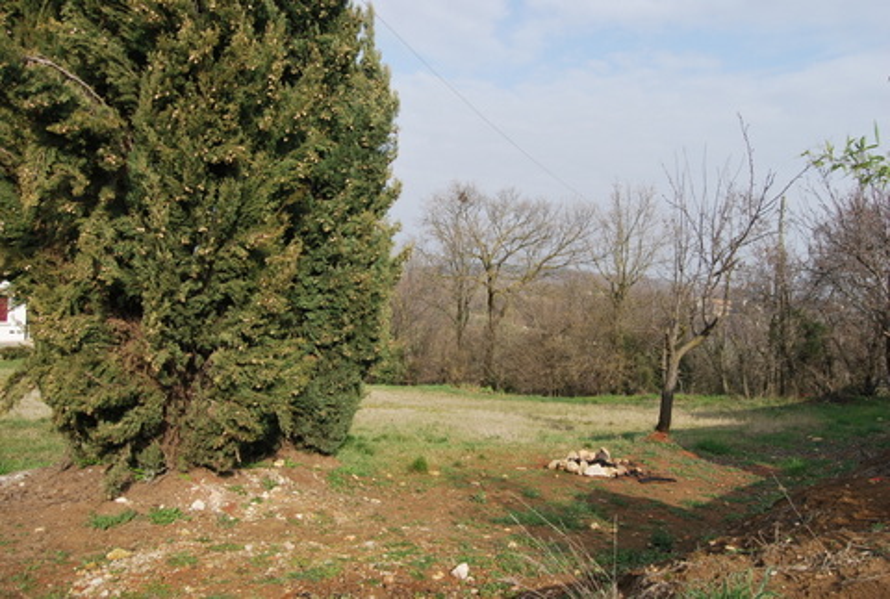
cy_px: 300
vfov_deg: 48.2
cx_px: 445
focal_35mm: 27
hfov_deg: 67.2
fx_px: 669
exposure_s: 1/200
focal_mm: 18
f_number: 7.1
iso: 100
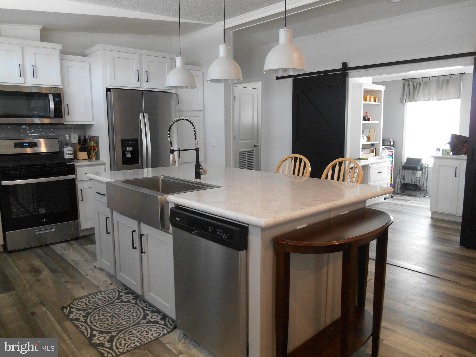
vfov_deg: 53.1
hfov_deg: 67.3
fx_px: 358
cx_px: 238
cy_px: 178
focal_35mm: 26
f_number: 3.4
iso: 280
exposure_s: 1/30
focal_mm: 4.7
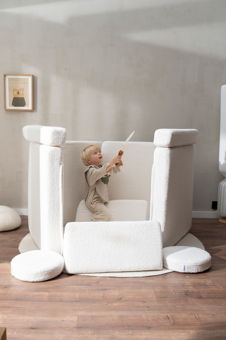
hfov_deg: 36.8
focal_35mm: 36
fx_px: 340
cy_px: 170
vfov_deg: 53.2
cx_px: 113
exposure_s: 1/200
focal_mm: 36
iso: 400
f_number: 9
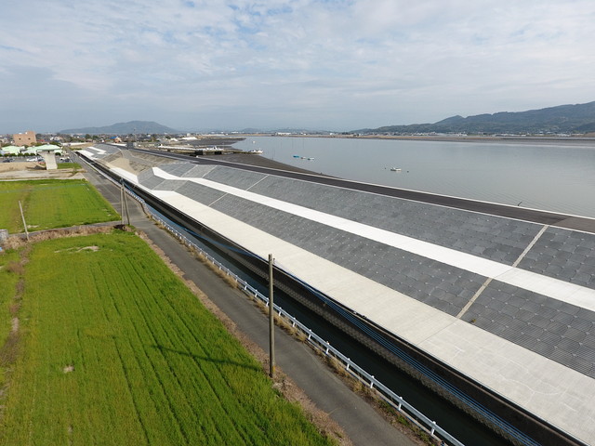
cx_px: 298
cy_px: 223
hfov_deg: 81.7
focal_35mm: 20
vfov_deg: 66.0
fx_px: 344
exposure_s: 1/1075
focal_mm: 3.61
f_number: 2.8
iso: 100
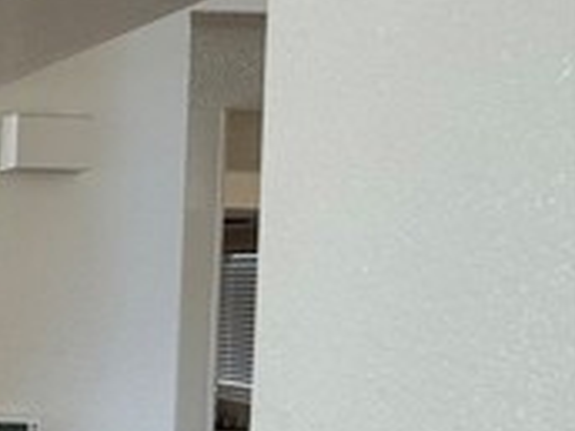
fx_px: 864
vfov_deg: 27.8
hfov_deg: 21.4
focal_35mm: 52
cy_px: 294
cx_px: -488
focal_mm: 2.22
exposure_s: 1/99
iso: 50
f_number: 2.2
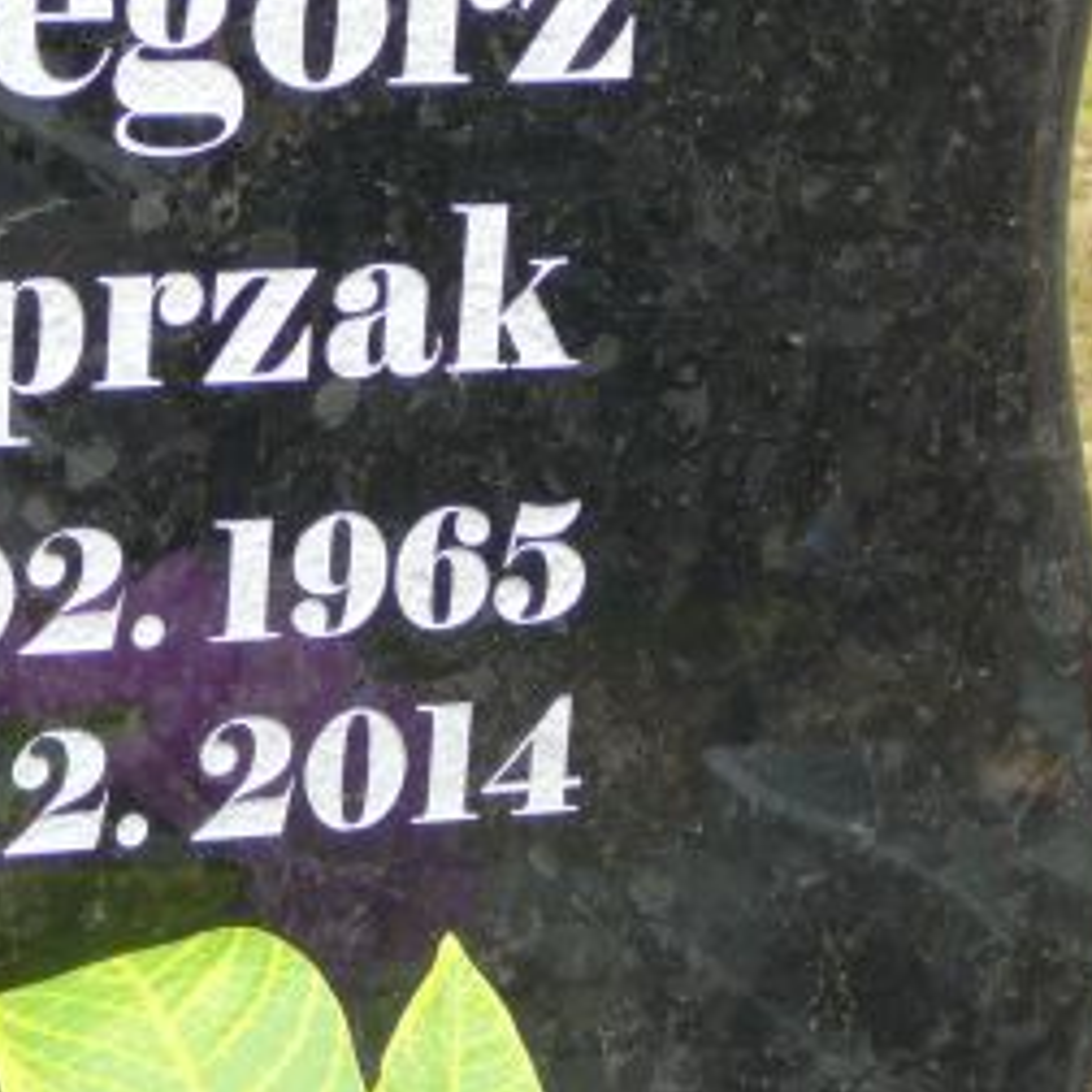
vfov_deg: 10.1
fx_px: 6174
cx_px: 43
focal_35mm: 173
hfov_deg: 10.0
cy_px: 338
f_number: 3.7
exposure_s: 1/60
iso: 100
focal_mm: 11.5
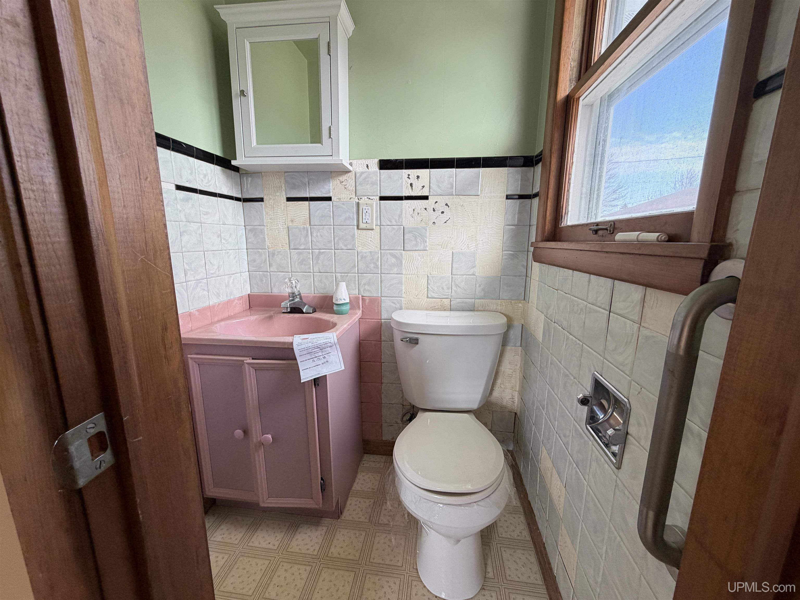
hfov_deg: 102.1
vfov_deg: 85.7
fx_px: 324
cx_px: 400
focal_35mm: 14
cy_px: 300
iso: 125
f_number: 2.2
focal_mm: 2.22
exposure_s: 1/121
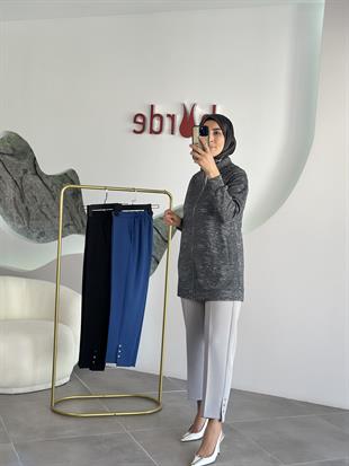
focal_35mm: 48
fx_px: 645
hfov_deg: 30.3
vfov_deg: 39.6
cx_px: 174
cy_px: 233
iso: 80
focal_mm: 6.86
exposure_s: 1/286
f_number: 1.78
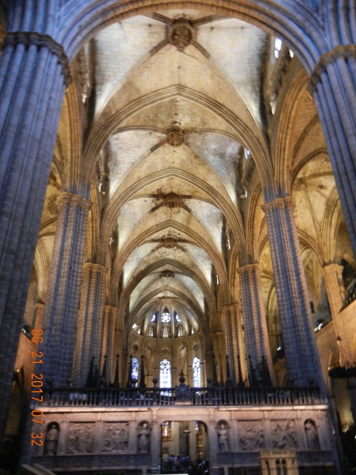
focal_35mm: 30
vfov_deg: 60.0
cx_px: 178
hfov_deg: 46.8
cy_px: 238
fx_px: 411
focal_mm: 5.4
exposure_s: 1/6.3
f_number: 3.5
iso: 400
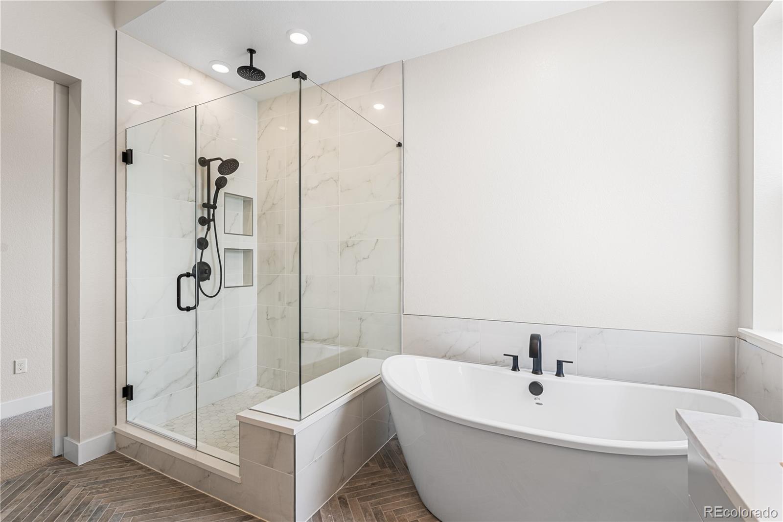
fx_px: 359
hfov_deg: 95.0
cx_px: 392
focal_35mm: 16
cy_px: 261
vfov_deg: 72.0
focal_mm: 16.5
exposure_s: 1/8
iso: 160
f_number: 8
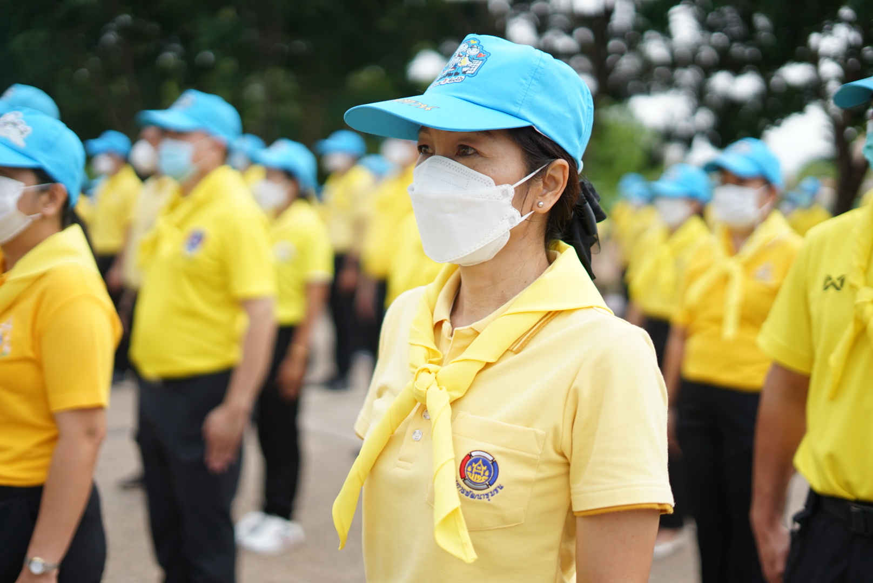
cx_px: 436
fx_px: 1213
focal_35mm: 50
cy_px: 292
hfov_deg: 39.6
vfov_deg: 27.0
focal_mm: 50
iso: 400
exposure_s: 1/5000
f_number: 1.8
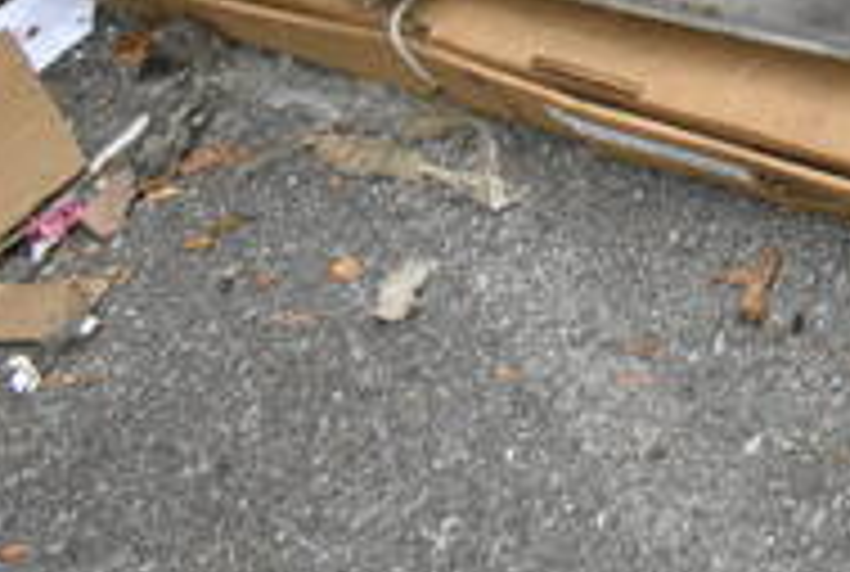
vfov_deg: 14.6
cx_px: 1268
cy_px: -311
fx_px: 2059
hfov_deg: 20.1
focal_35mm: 87
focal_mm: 18
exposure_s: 1/640
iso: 6400
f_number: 13
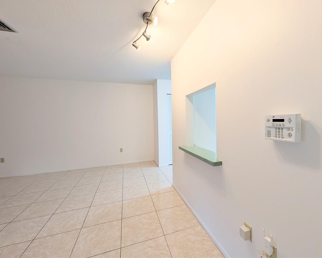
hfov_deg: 104.6
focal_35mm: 13
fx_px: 124
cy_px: 124
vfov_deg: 92.2
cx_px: 175
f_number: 1.7
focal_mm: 2.02
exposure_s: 1/120
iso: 123
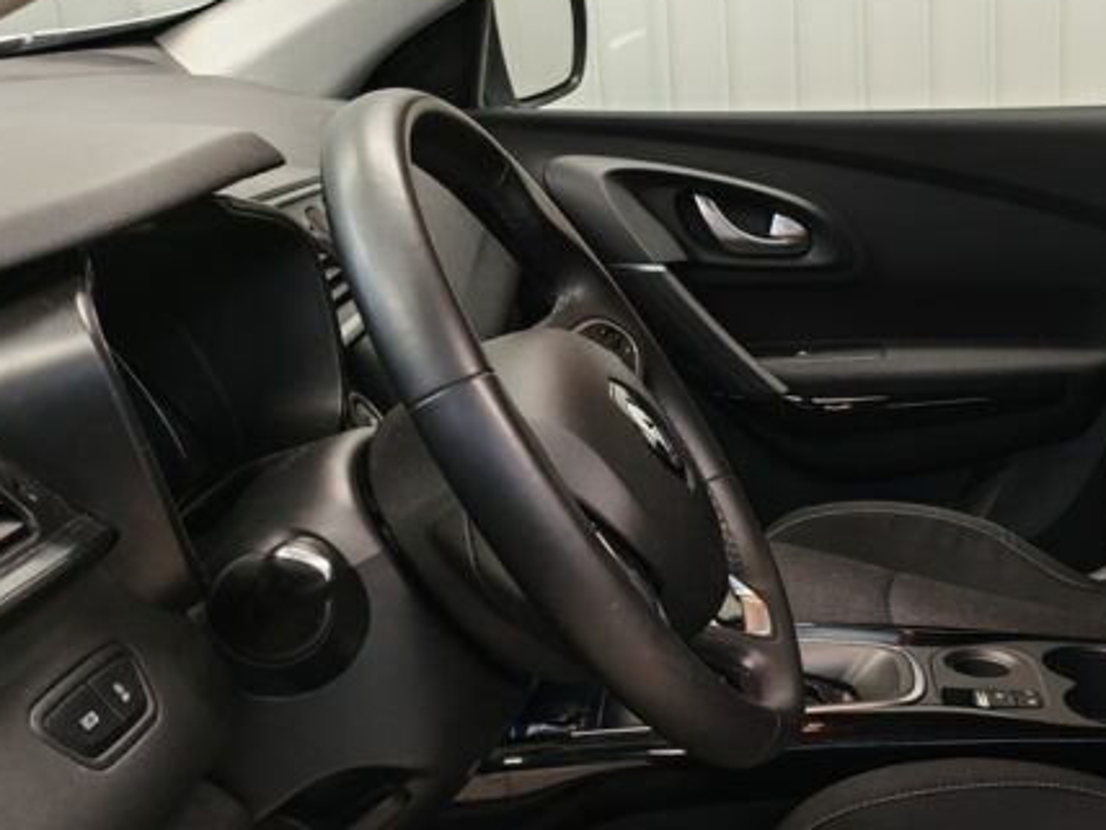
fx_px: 1757
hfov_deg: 31.8
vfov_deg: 26.3
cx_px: 1142
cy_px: 582
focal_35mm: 55
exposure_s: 1/50
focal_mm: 5.4
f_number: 1.6
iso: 125
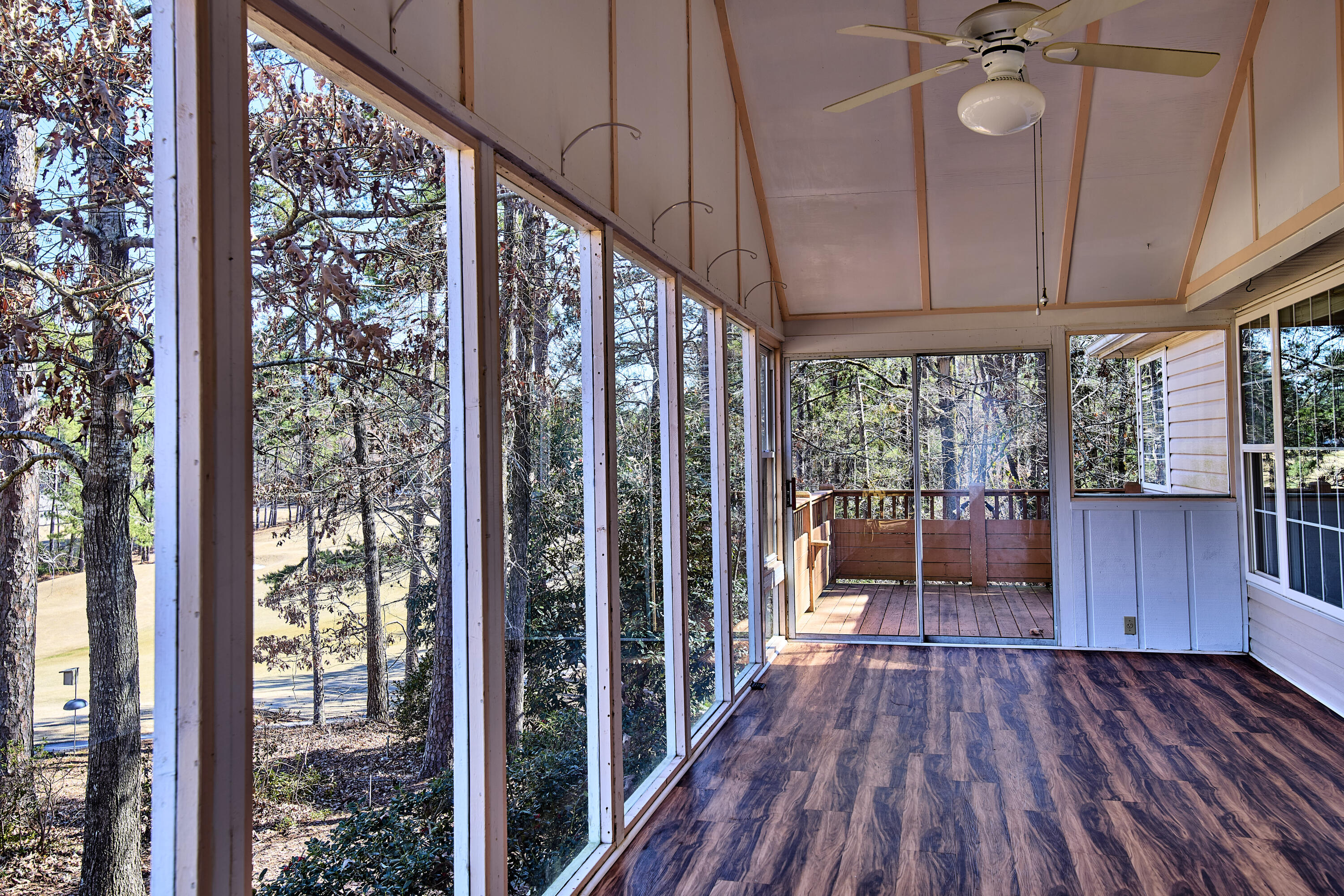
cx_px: 672
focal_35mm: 30
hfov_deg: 61.9
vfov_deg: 43.6
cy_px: 448
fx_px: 1120
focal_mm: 30
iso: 400
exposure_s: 1/320
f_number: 9
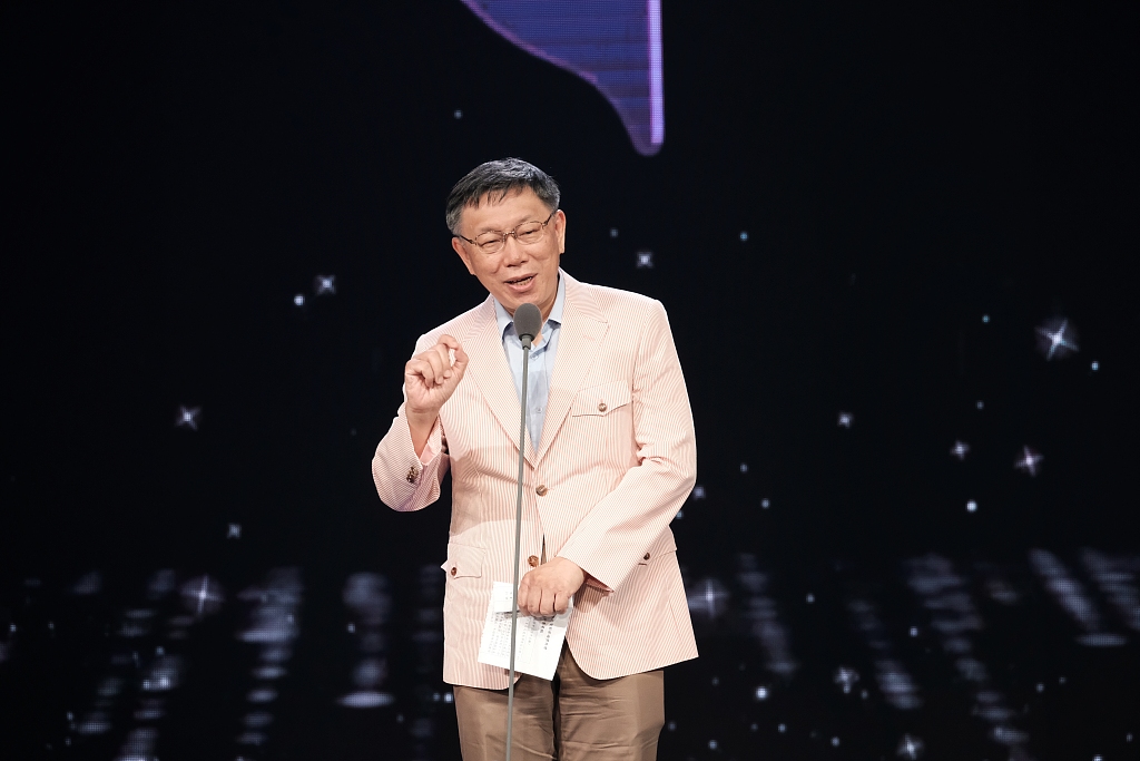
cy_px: 380
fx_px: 13808
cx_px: 570
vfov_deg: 3.2
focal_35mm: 436
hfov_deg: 4.7
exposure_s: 1/160
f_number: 6.4
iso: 3200
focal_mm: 290.6
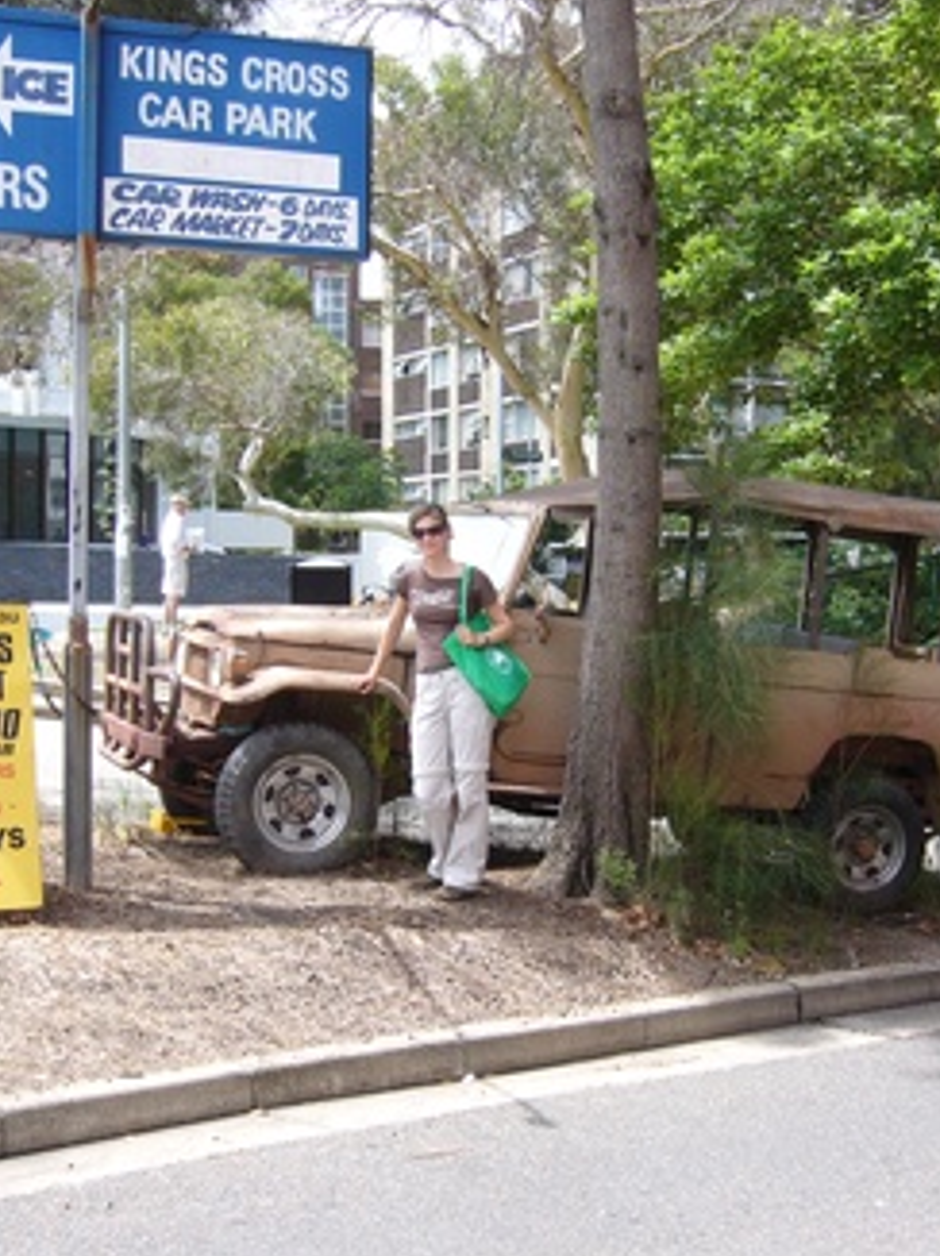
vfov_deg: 35.6
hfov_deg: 27.0
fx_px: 1958
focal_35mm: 54
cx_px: 535
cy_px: 628
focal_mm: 6.6
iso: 80
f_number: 3
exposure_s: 1/320
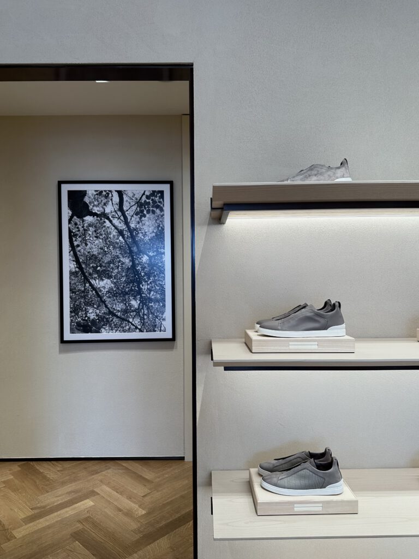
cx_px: 210
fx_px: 387
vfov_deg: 71.6
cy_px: 280
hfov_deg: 56.8
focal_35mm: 24
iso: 80
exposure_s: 1/498
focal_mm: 6.86
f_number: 1.78
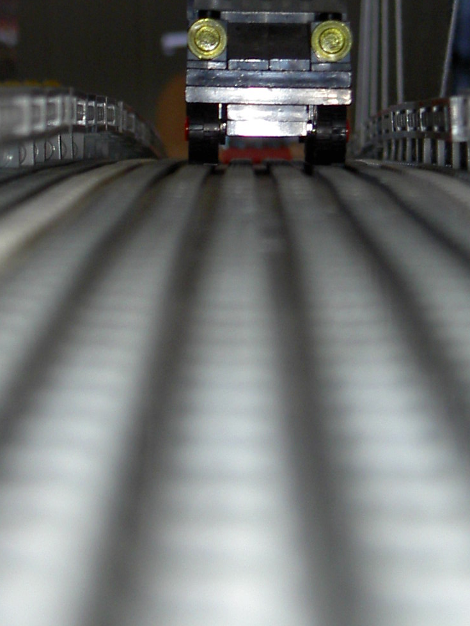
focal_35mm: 115
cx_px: 269
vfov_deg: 16.9
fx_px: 2081
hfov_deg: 12.9
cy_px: 84
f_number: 3.3
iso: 100
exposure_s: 1/68.5
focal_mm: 11.3
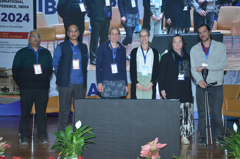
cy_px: 80
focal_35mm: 60
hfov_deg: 33.5
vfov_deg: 22.5
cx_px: 120
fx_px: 399
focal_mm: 40
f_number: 5.6
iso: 1600
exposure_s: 1/200
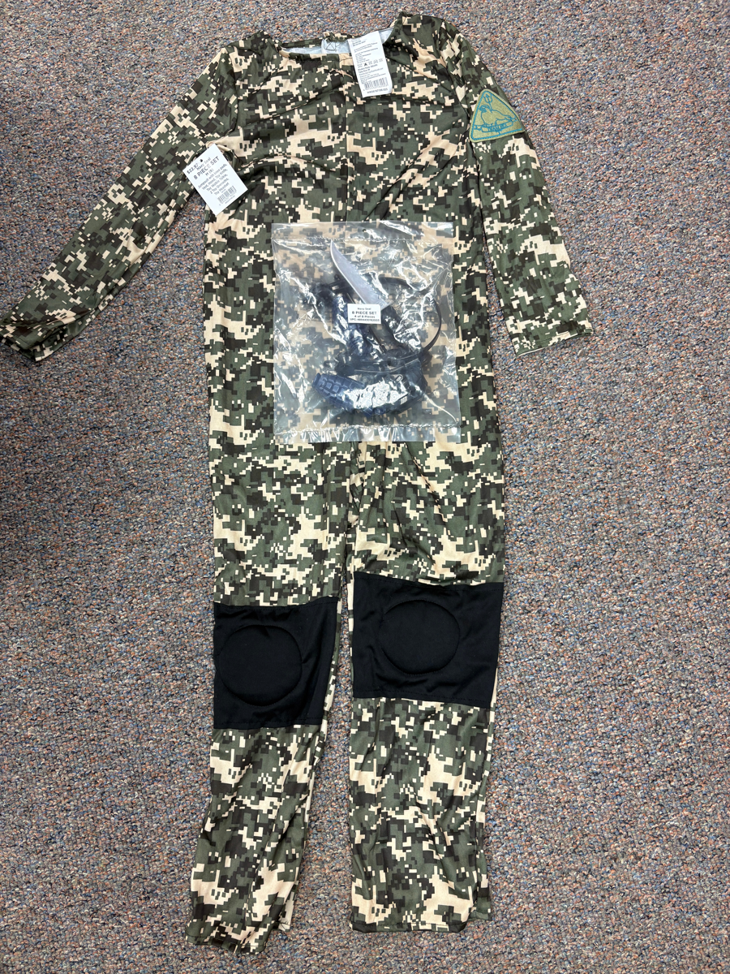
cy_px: 487
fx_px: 731
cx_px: 365
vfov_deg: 67.3
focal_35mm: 26
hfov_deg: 53.1
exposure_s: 1/60
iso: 80
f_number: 1.6
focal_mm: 5.96
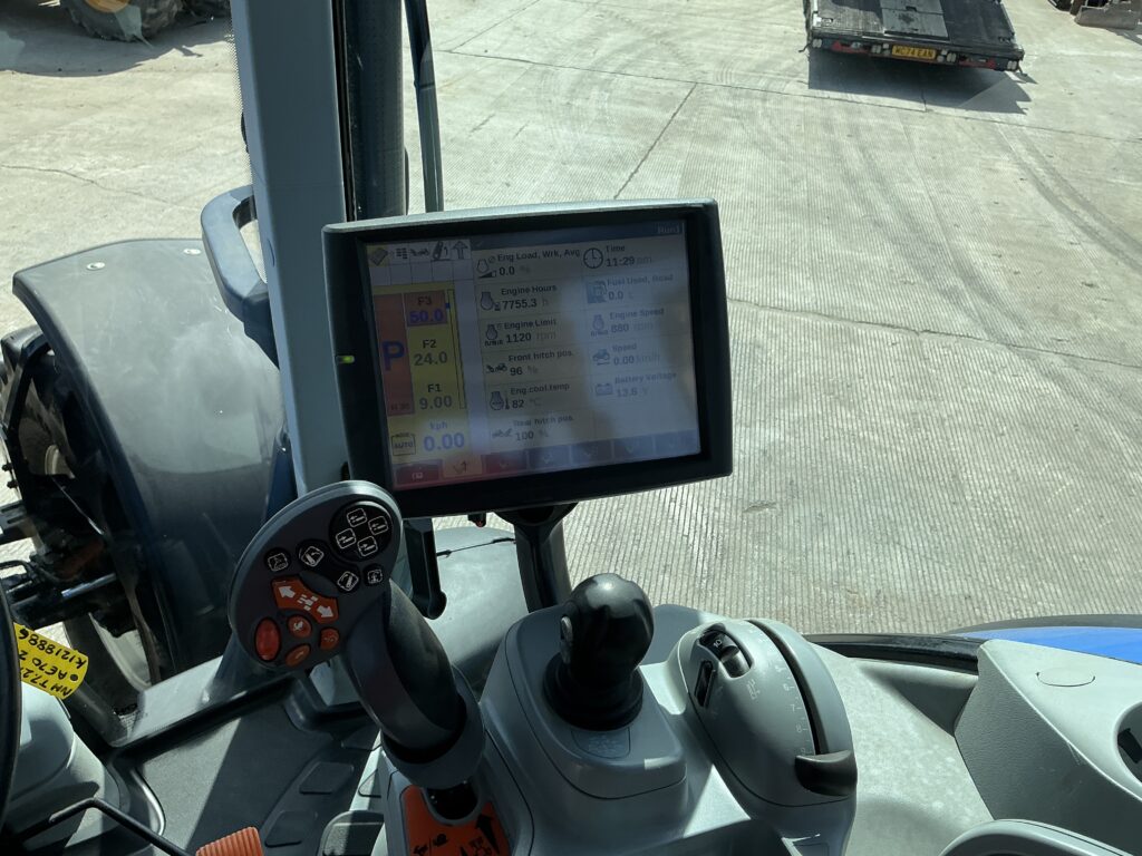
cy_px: 428
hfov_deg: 63.4
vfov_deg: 49.7
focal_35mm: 28
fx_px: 924
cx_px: 571
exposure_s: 1/1121
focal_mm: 3
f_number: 1.8
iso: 25
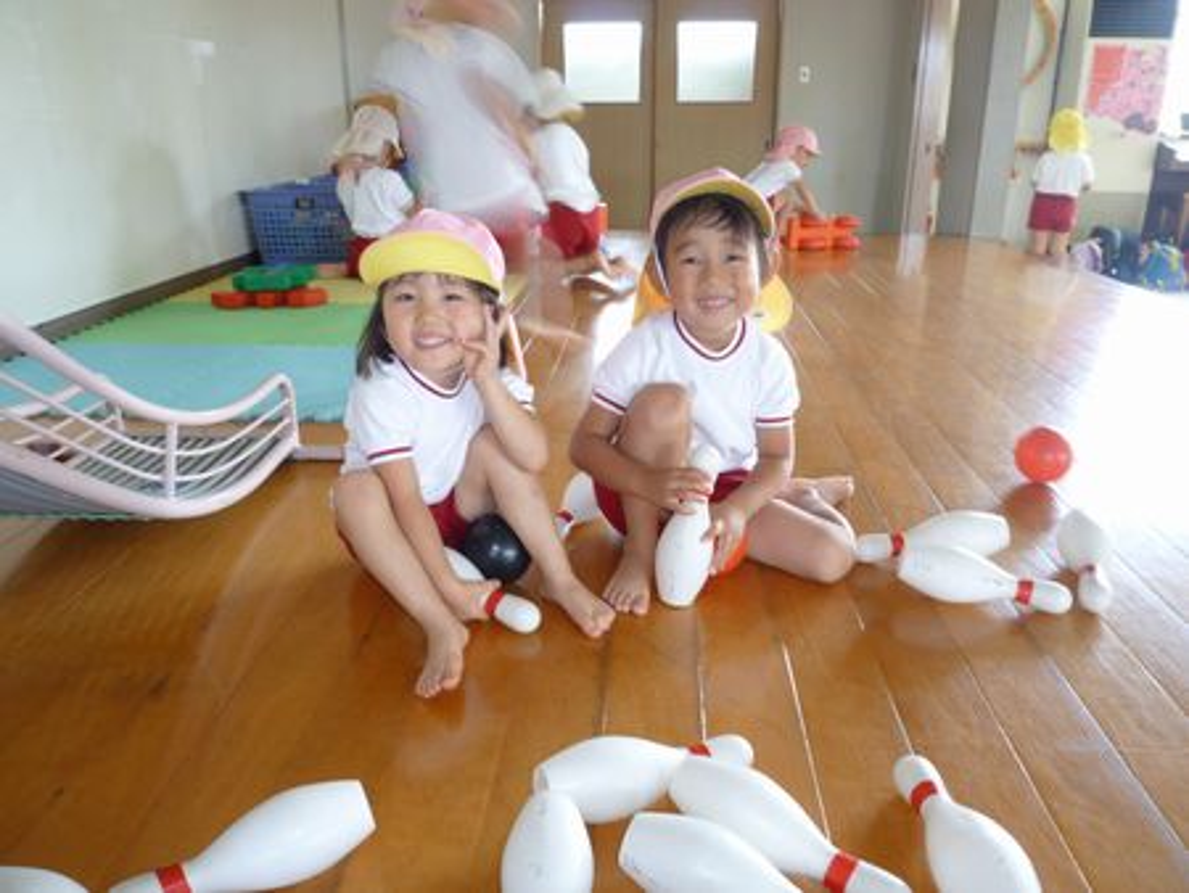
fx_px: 859
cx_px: 594
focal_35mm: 25
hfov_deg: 69.4
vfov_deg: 54.9
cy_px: 446
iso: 80
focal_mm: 4.5
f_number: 2.8
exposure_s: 1/10
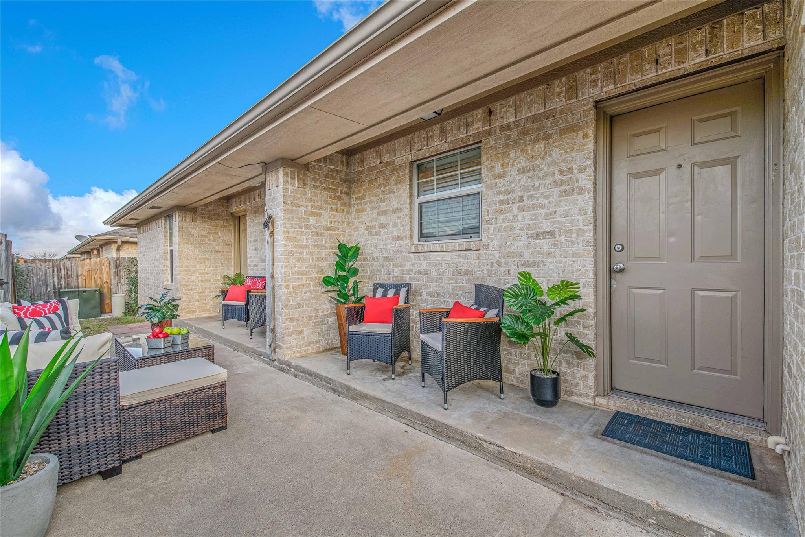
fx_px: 335
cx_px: 402
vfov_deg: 77.3
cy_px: 268
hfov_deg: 100.4
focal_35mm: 15
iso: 100
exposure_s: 1/40
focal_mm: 15
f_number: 7.1
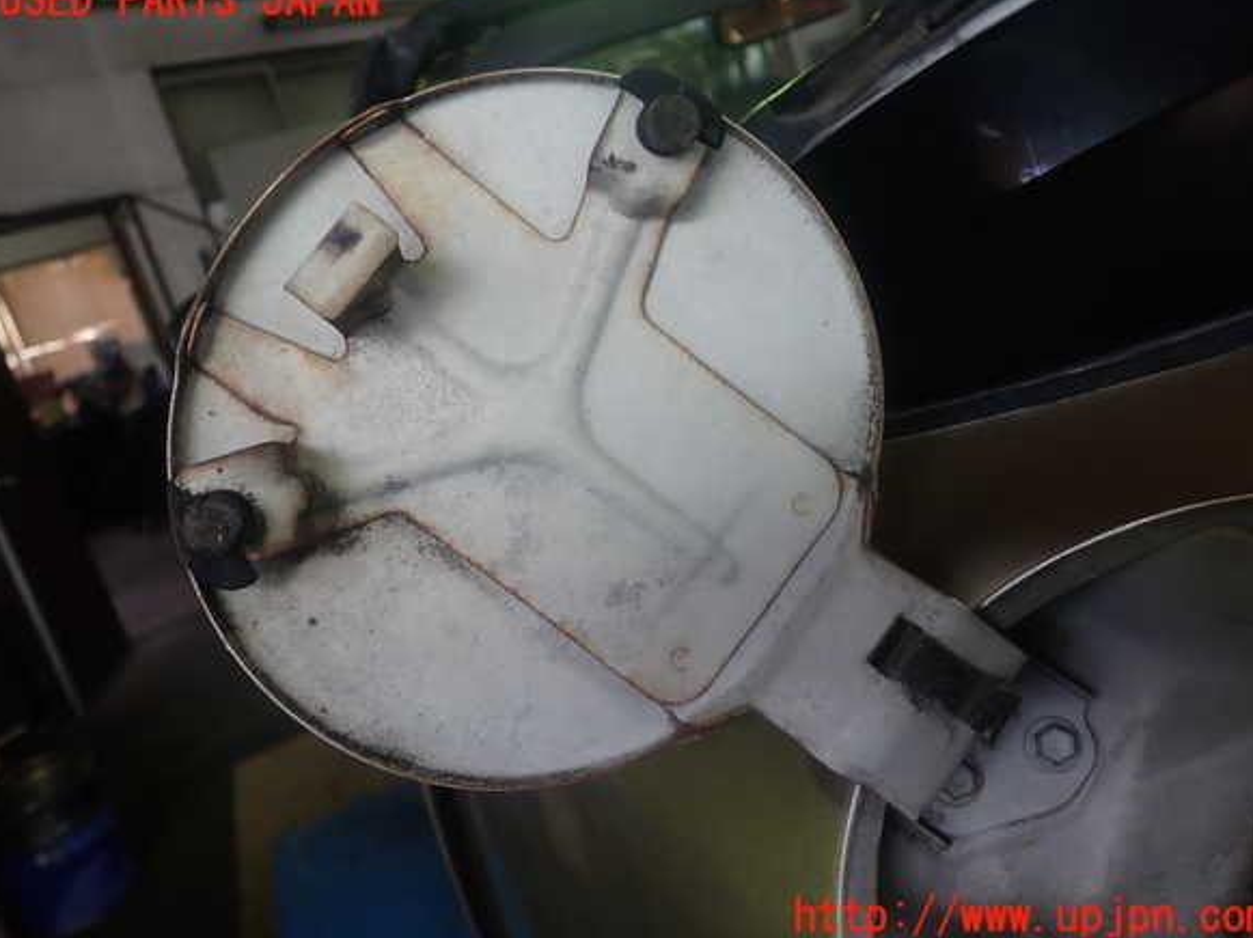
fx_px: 1121
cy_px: 459
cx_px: 634
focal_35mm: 31
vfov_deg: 45.4
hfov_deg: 58.4
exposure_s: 1/80
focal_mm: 5.4
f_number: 2.3
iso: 100
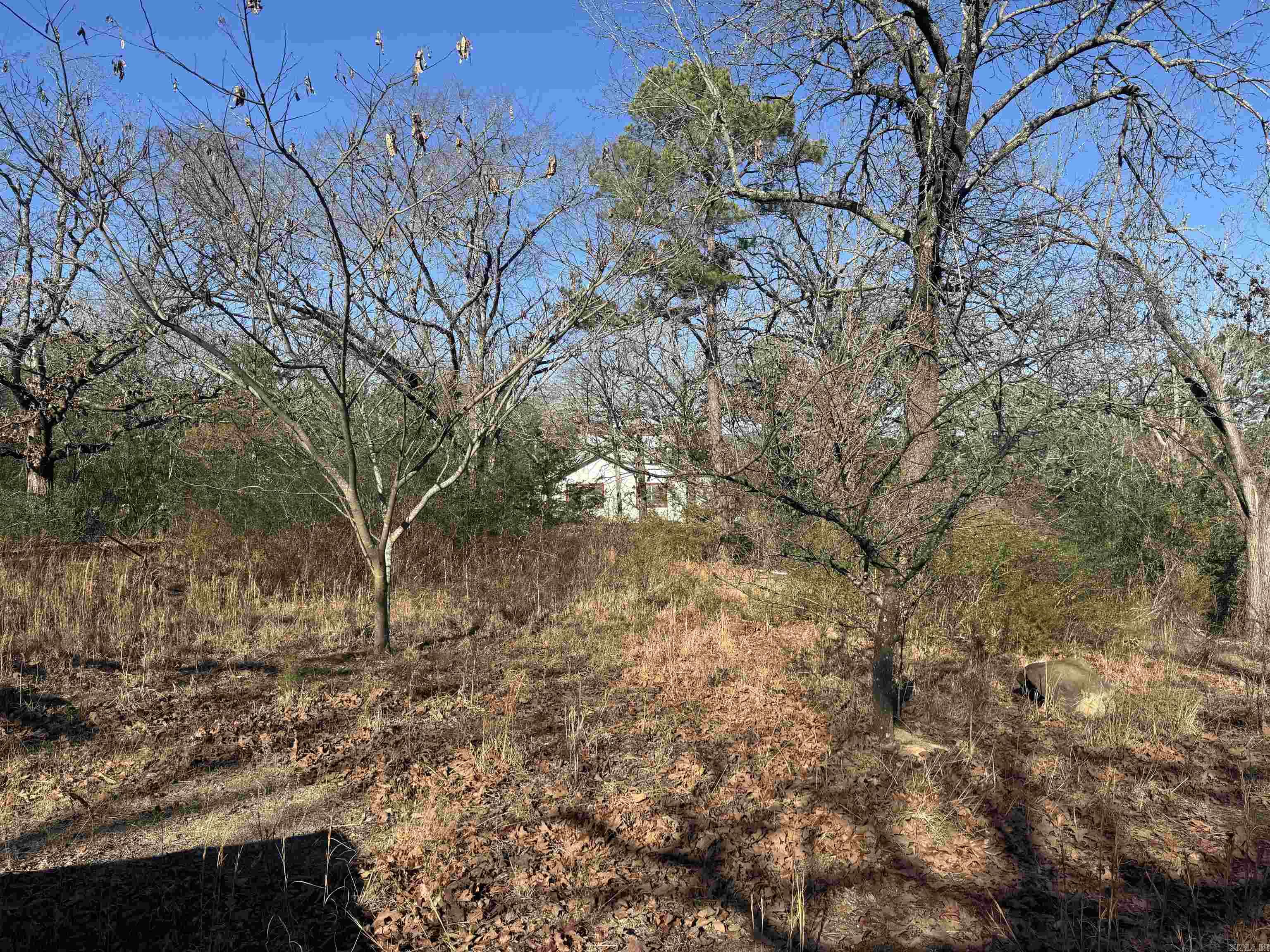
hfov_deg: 71.6
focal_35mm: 24
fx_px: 881
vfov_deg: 56.8
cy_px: 476
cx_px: 635
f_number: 1.78
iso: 80
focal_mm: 6.76
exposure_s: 1/2833
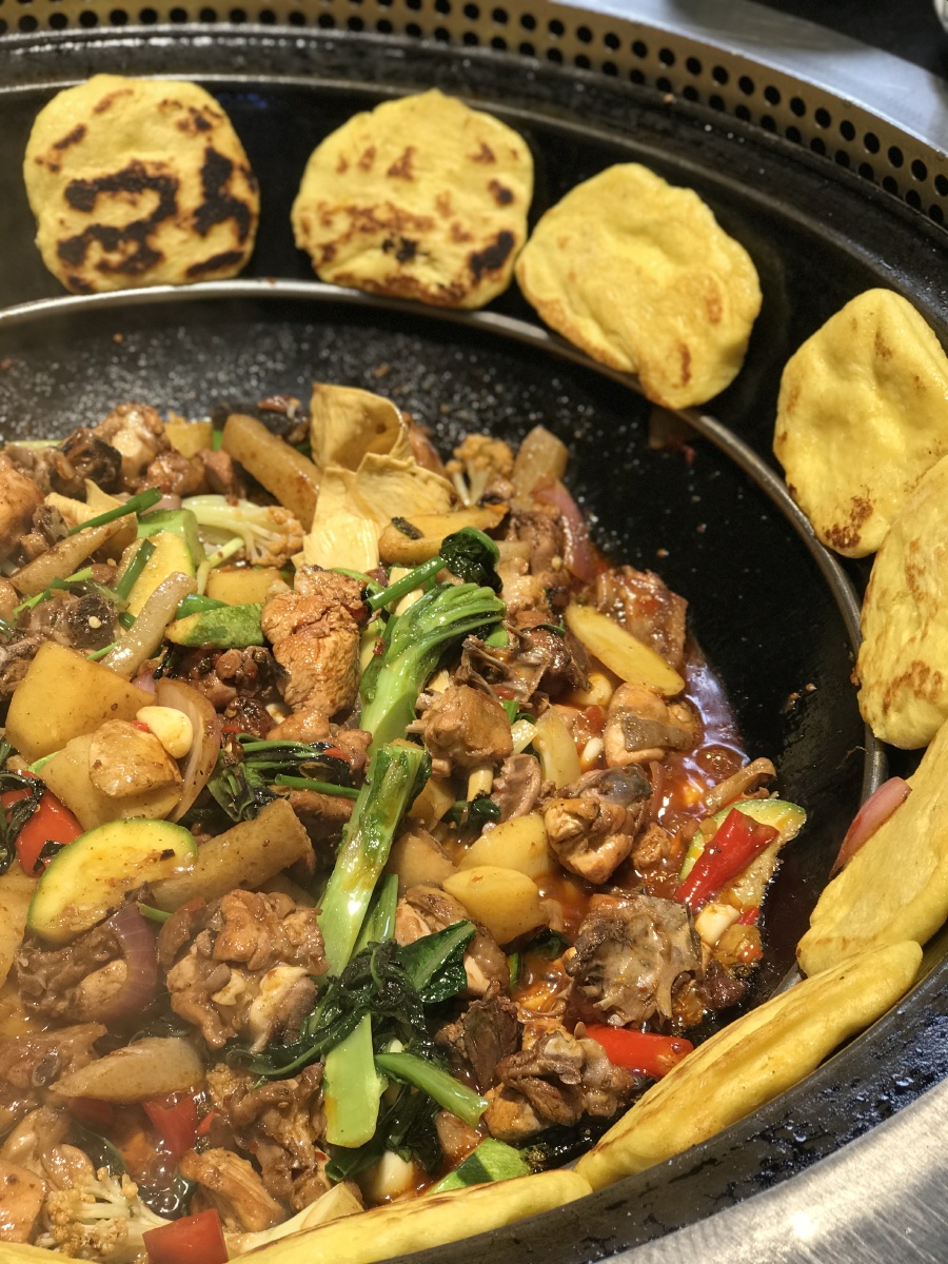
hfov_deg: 25.7
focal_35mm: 57
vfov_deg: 33.8
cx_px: 474
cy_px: 632
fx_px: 2081
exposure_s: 1/99
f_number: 2.8
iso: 40
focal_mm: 6.6
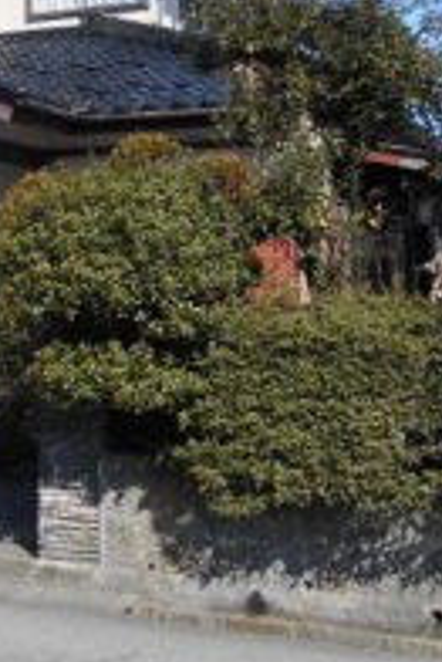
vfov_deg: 28.8
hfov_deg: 18.9
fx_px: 1268
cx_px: -61
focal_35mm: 69
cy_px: 171
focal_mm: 4.6
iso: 80
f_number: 3.2
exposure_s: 1/800
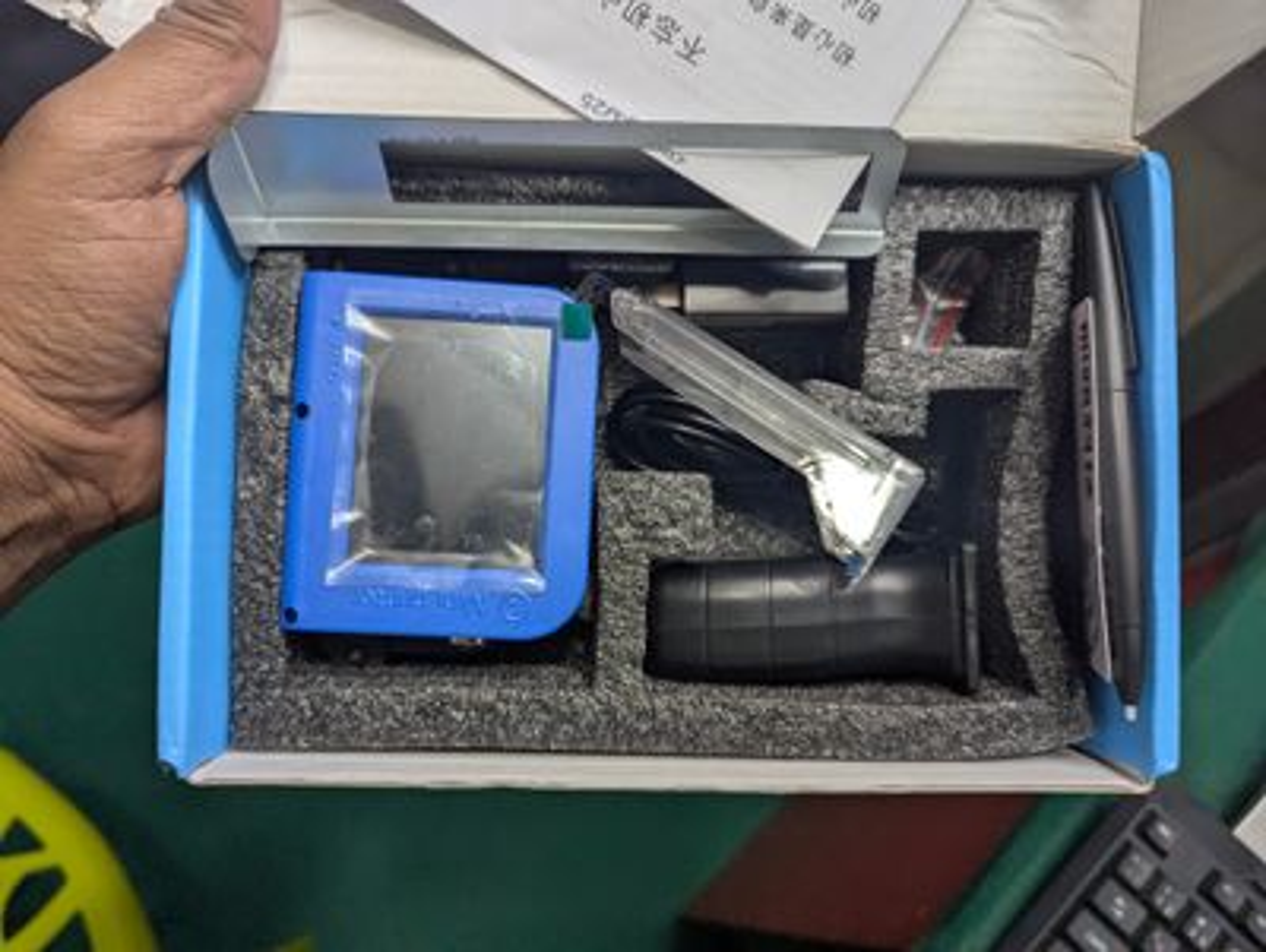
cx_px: 633
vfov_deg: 56.9
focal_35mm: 24
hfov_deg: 71.5
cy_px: 476
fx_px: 879
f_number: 1.85
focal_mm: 6.81
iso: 140
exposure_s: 1/130
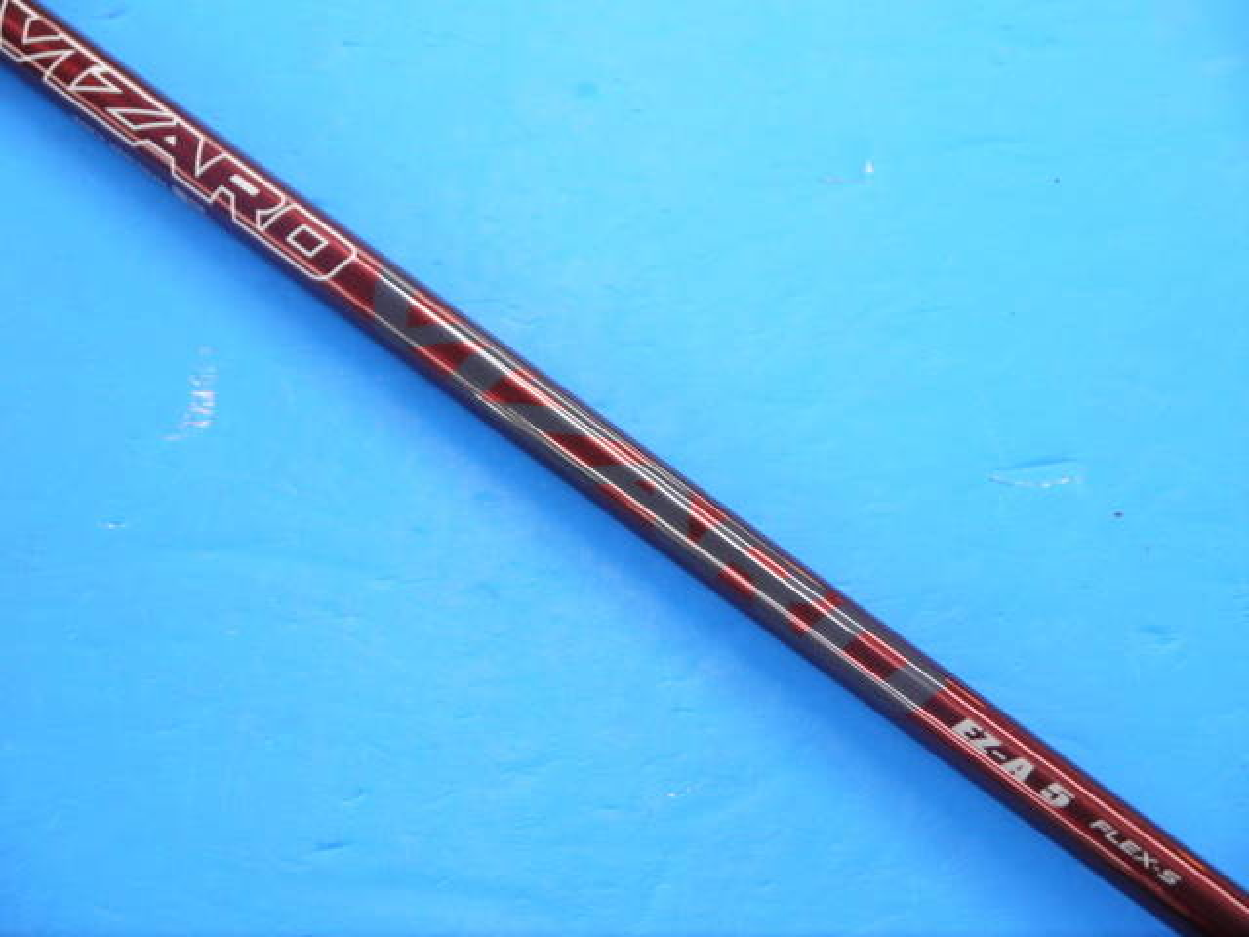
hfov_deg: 23.3
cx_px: 624
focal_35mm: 84
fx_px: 3031
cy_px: 468
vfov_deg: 17.6
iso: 800
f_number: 5.6
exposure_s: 1/80
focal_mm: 42
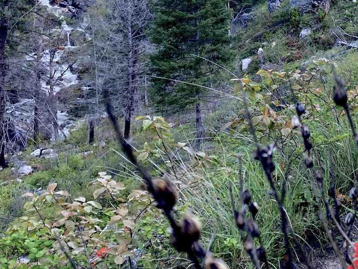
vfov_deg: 17.9
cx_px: 356
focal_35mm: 79
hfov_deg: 23.7
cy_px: -43
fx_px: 817
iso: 20
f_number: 1.8
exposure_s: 1/139
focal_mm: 3.99
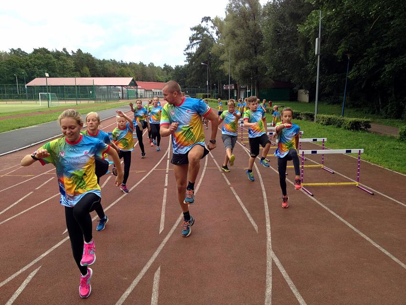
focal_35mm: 35
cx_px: 203
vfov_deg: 40.7
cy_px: 152
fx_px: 411
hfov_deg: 52.6
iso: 50
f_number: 2.4
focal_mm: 4.28
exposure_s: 1/438
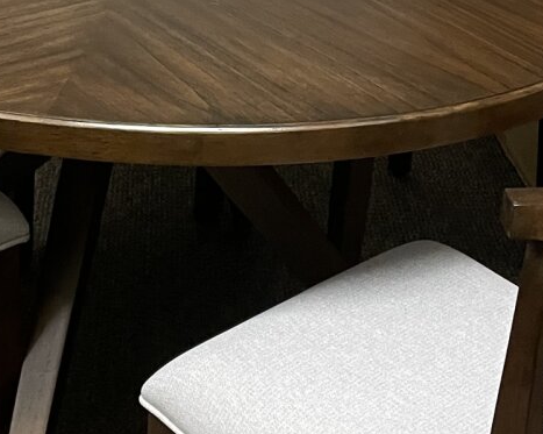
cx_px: 160
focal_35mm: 87
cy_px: -29
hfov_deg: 21.9
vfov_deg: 17.1
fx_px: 1397
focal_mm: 4.2
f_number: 1.6
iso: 400
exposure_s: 1/60
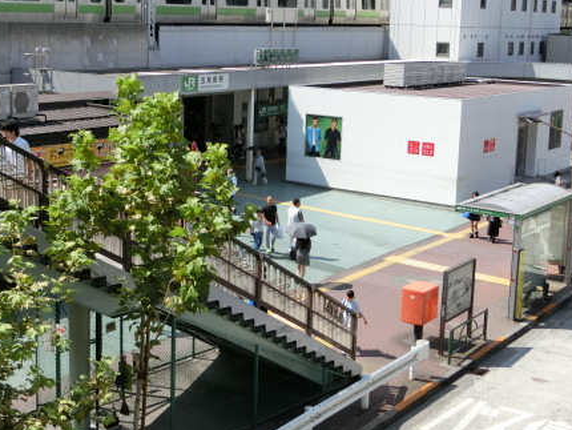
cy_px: 169
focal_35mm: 58
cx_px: 257
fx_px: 959
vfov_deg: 25.2
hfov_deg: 33.2
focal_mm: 6.9
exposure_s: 1/500
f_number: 4.1
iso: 80
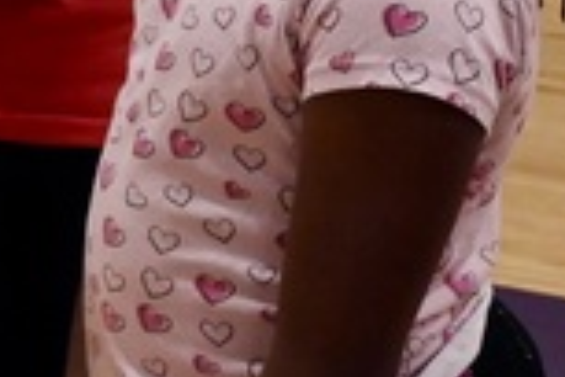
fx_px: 3248
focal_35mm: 207
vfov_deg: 6.6
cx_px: -561
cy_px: -116
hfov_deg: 9.3
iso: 5000
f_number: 13
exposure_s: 1/100
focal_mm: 31
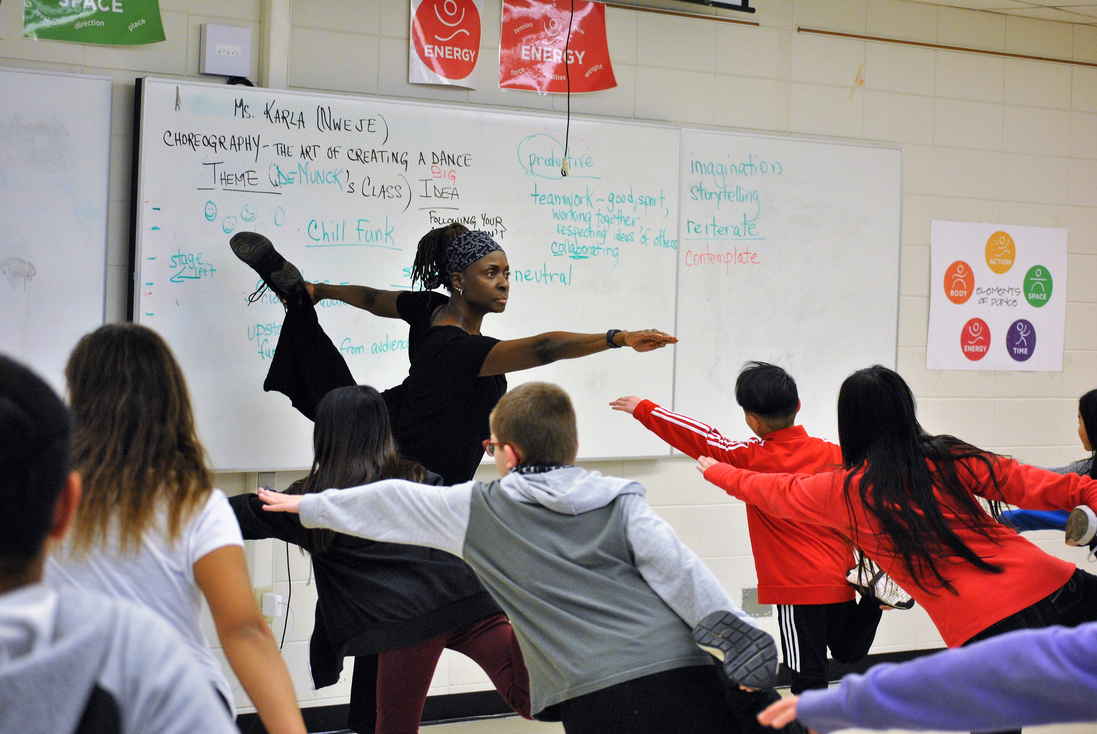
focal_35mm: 82
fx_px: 2517
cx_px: 548
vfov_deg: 16.6
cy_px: 367
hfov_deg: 24.6
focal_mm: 55
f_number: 4
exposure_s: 1/125
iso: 800
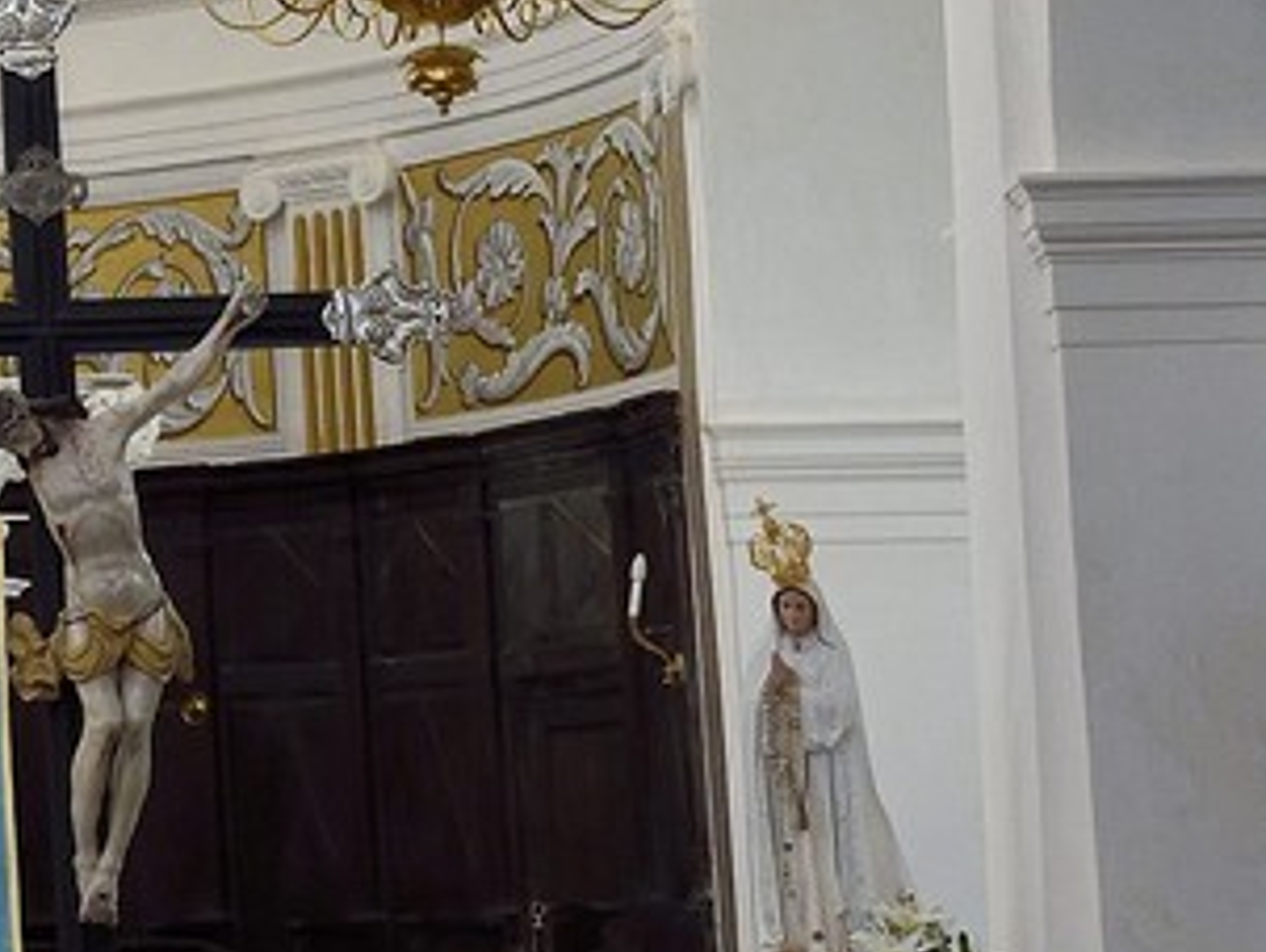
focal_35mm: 183
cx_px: -1765
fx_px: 6698
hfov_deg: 9.6
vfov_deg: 8.0
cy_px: -201
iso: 1600
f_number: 7.1
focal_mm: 36
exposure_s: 1/60
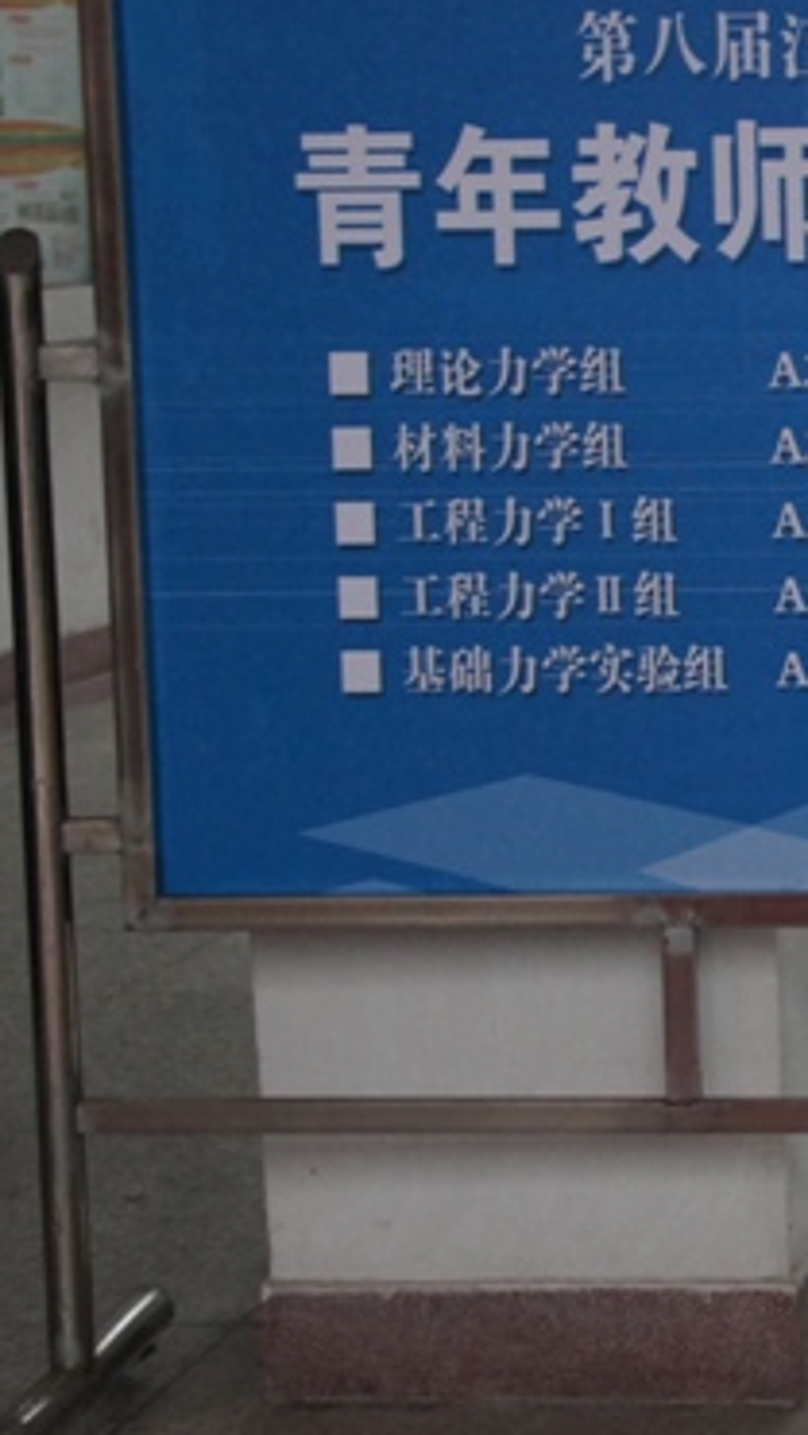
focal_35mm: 99
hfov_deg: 11.7
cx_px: 1262
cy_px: 721
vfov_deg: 21.6
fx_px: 3767
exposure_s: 1/60
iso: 1600
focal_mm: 28
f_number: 5
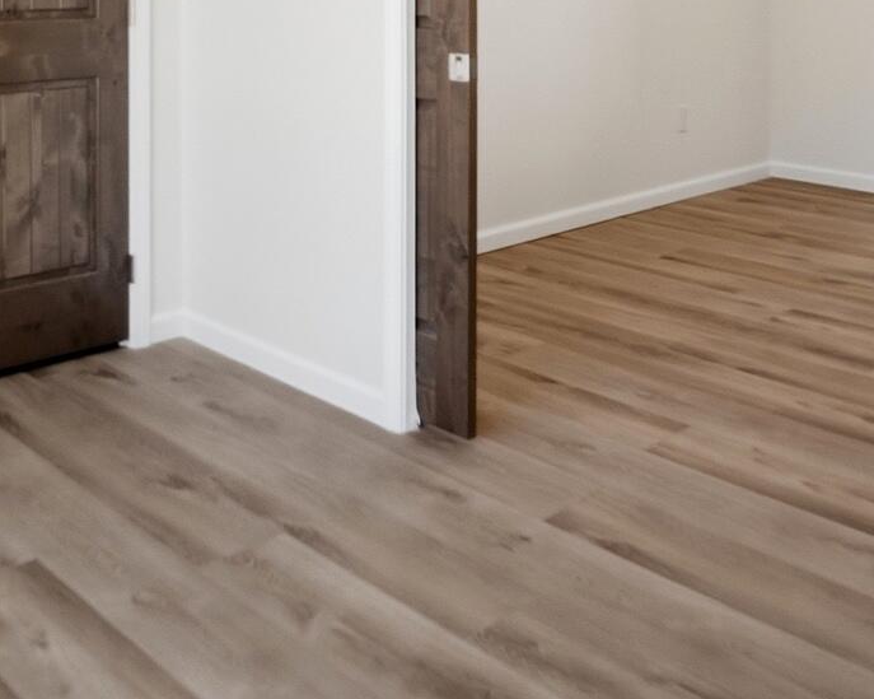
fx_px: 1060
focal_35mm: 41
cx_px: 274
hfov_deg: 44.0
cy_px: -60
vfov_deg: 32.3
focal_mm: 10
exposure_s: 1/350
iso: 125
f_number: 5.6
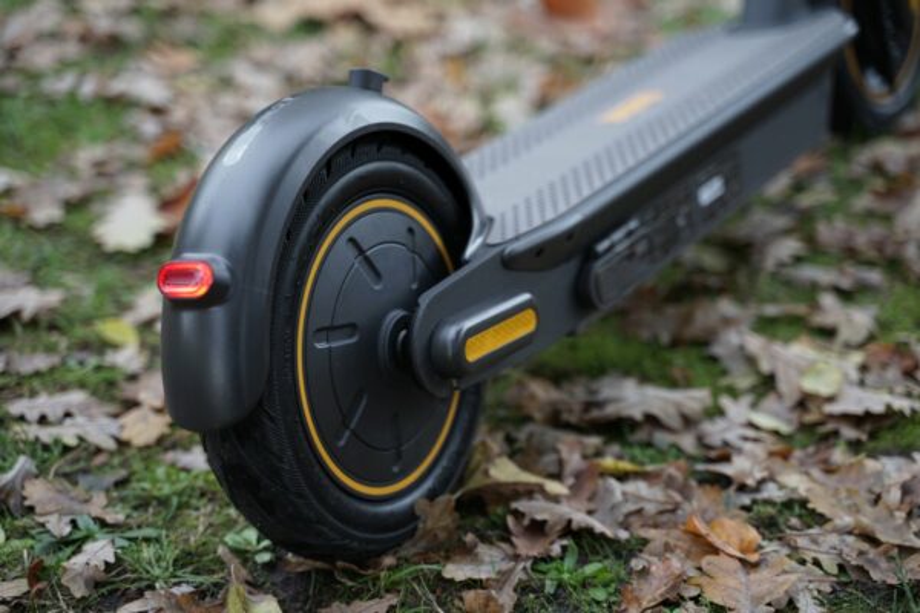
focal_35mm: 71
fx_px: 1814
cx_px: 460
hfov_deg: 28.5
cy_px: 306
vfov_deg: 19.2
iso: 125
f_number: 2.8
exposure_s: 1/80
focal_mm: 71
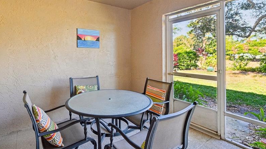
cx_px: 121
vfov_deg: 57.6
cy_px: 55
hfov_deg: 89.3
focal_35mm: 19
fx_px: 134
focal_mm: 14
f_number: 8
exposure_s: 1/40
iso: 400
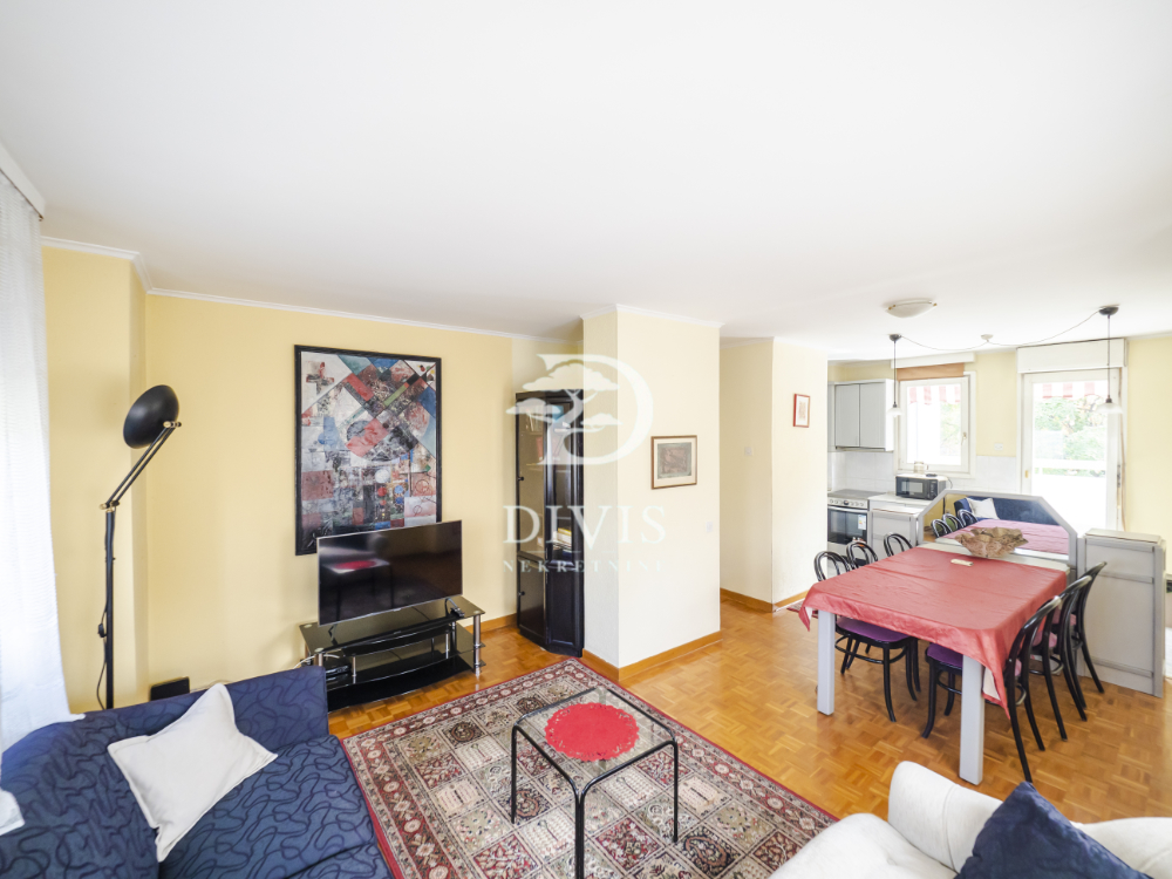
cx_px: 586
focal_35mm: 14
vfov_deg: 85.7
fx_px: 474
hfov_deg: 102.1
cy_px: 440
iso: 400
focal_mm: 7
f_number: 4
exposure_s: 1/50
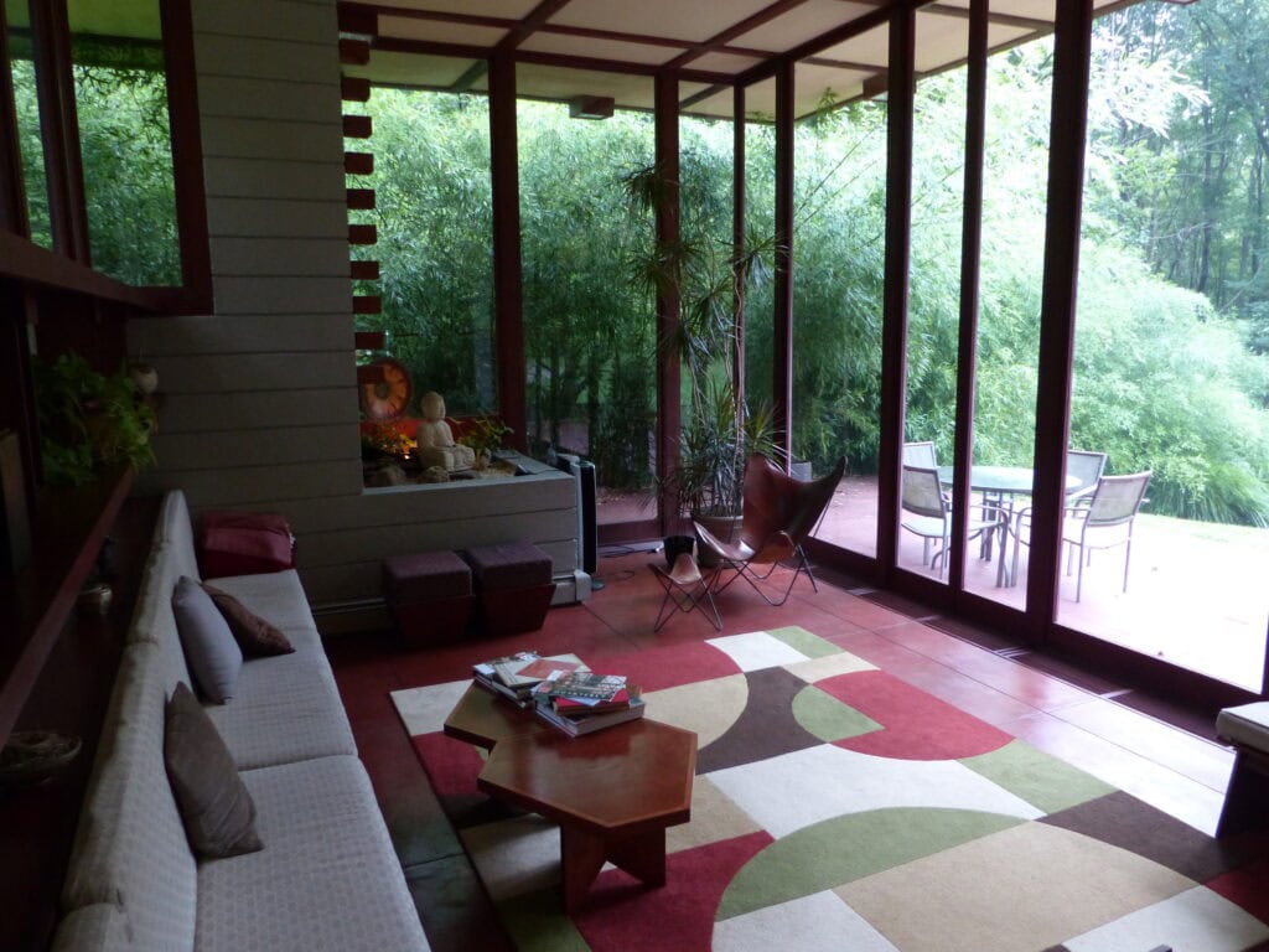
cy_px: 476
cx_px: 634
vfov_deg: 54.9
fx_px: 916
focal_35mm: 25
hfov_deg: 69.4
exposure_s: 1/13
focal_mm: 4.5
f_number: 2.8
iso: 400
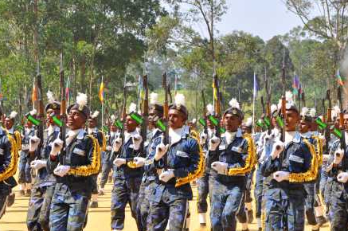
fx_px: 1033
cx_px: 197
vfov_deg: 12.8
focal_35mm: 107
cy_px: 131
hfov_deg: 19.1
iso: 200
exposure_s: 1/160
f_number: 11
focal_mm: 52
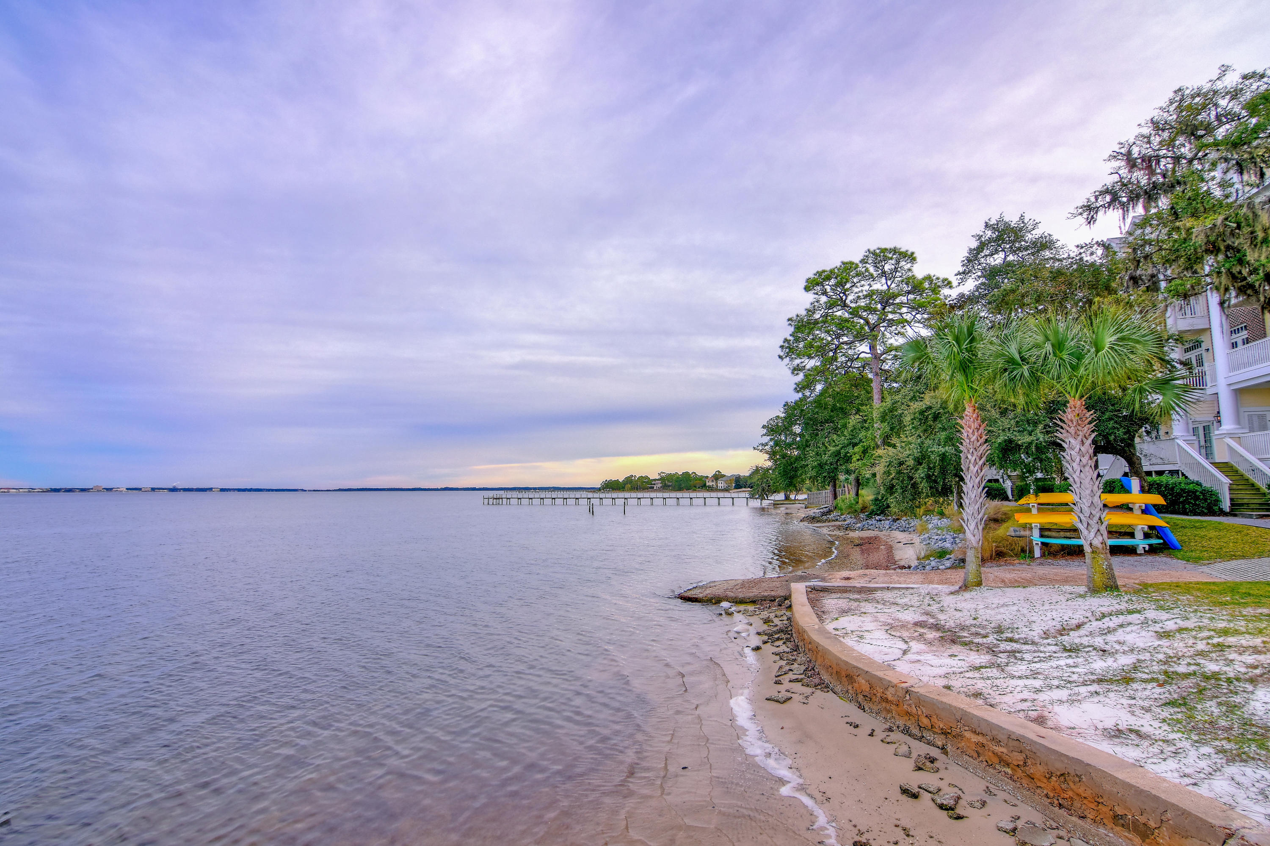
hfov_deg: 95.0
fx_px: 582
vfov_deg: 72.0
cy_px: 423
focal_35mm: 16
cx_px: 635
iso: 500
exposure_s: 1/200
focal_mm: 11
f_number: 8
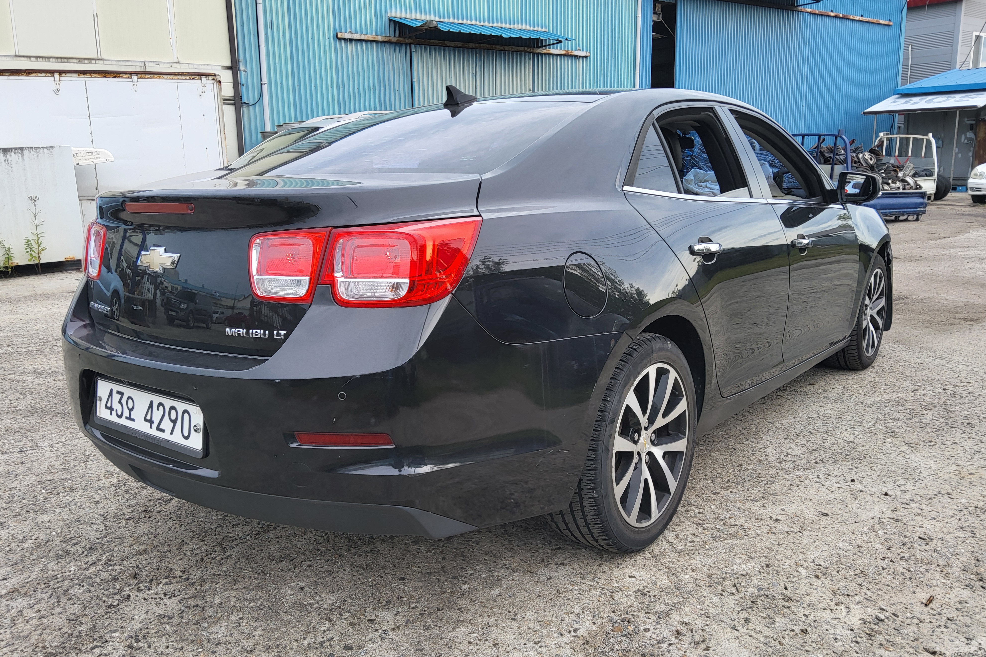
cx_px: 477
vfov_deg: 46.4
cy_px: 341
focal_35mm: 28
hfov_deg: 65.5
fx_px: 767
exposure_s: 1/160
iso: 12
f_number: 1.8
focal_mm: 3.98
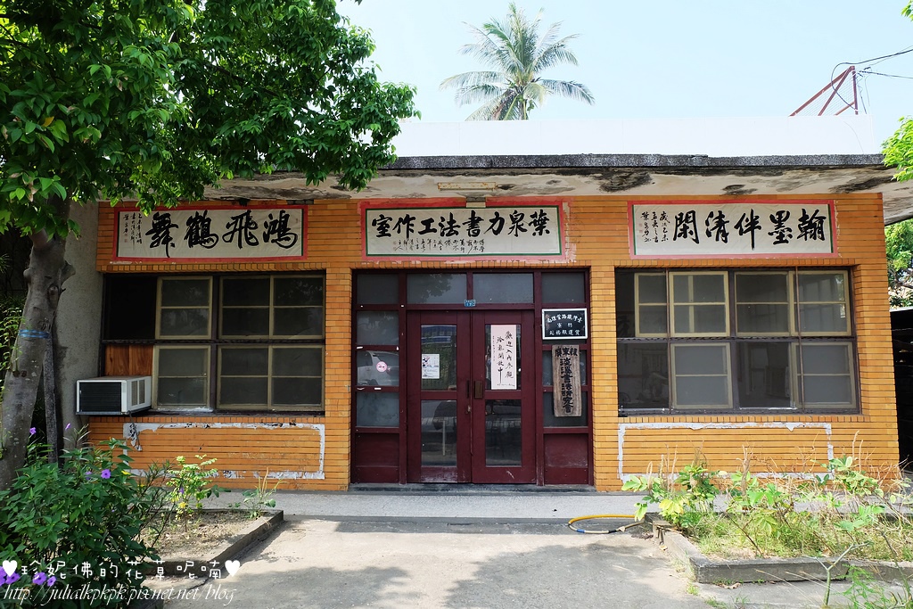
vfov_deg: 53.1
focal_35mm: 24
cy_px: 304
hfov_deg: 73.7
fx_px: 609
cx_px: 456
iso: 800
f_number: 6.4
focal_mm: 16
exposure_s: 1/600
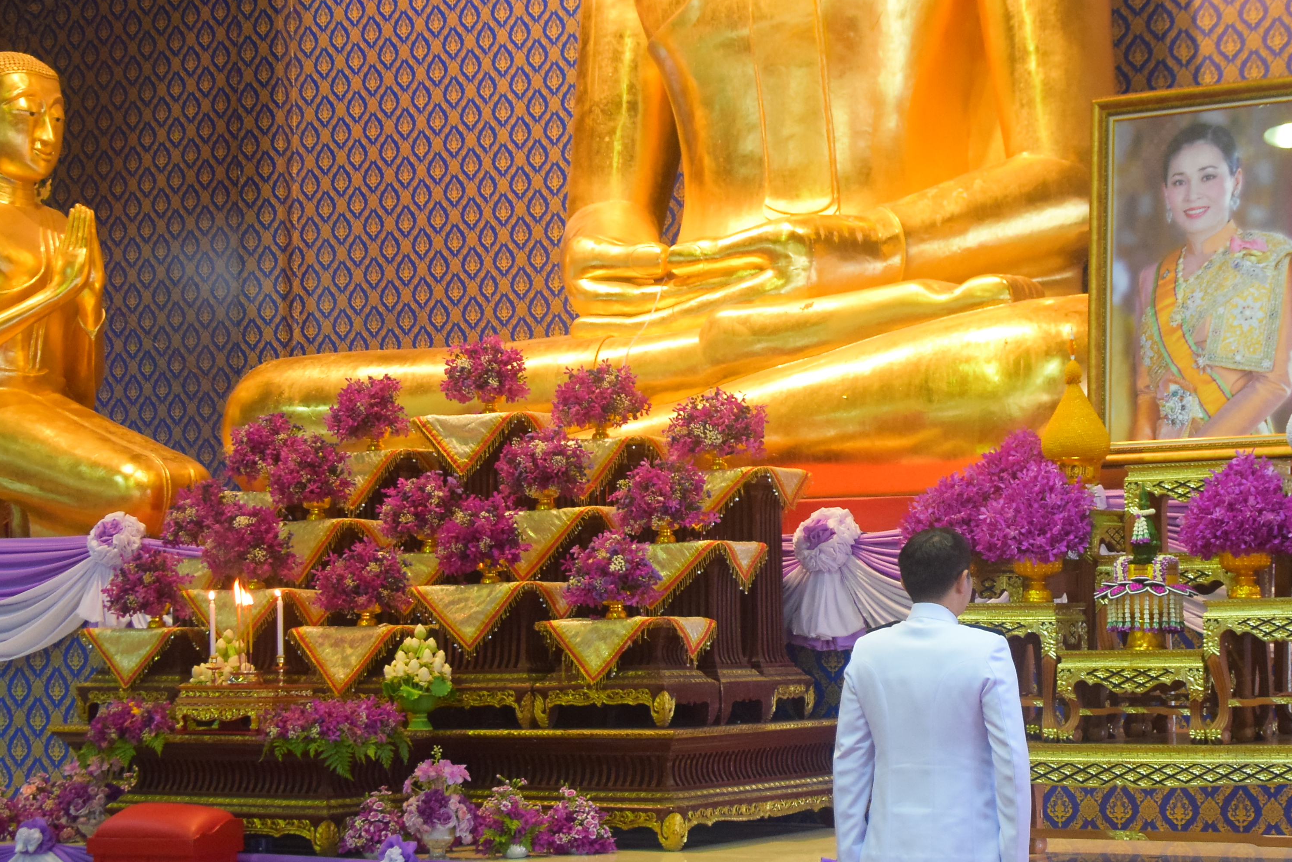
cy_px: 565
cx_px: 947
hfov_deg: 29.2
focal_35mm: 68
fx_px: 2441
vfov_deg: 20.0
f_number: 4.2
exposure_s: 1/50
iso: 2000
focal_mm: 30
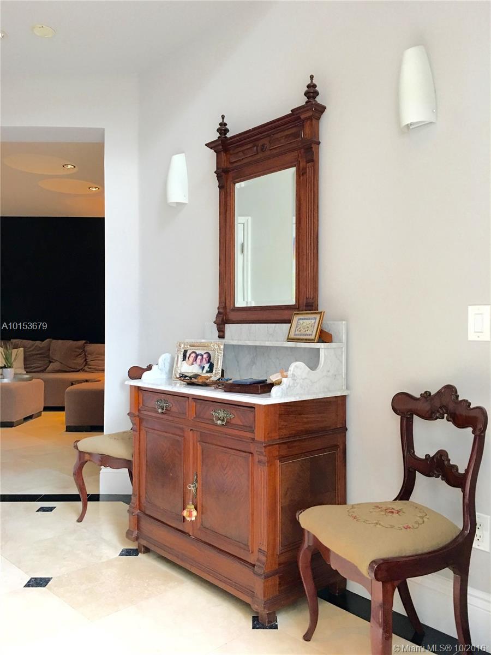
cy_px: 328
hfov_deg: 48.2
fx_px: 548
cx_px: 246
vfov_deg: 61.7
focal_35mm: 29
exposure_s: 1/15
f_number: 2.2
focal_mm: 4.15
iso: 64
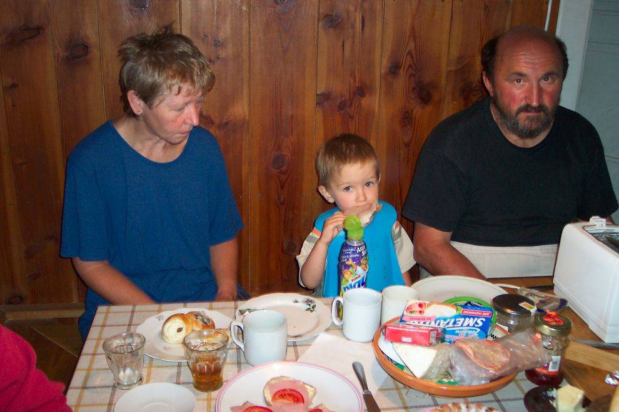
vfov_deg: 35.1
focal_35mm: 38
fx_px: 653
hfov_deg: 50.7
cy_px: 206
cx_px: 310
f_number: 2.8
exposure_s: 1/30
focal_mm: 8
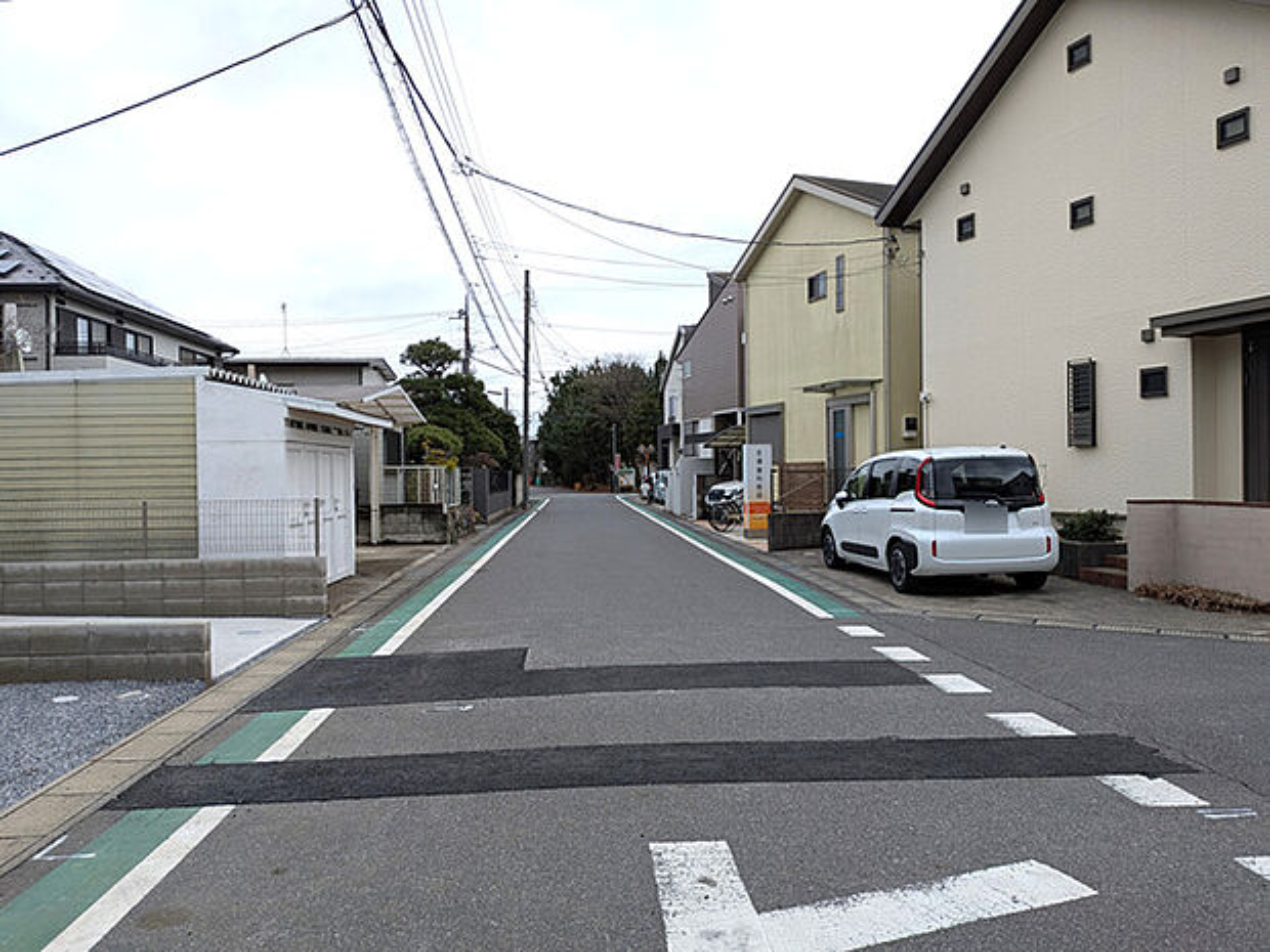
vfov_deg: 56.8
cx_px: 635
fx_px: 881
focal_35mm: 24
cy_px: 476
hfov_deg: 71.6
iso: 31
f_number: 1.7
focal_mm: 4.53
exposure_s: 1/1266
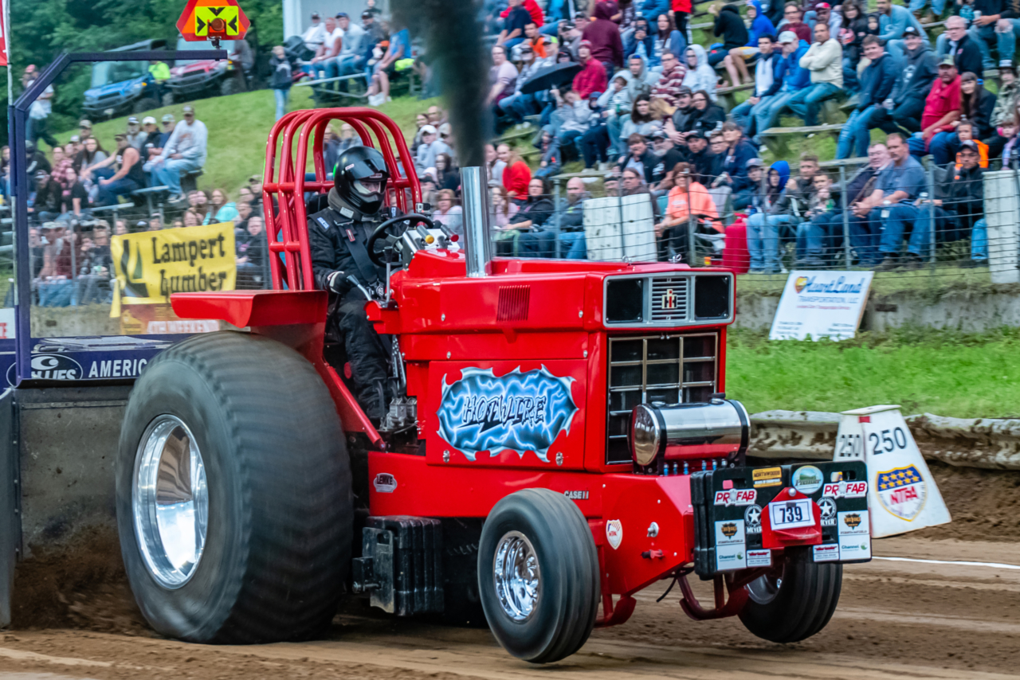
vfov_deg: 10.8
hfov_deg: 16.1
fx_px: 3613
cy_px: 340
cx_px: 510
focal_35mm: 128
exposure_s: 1/250
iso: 1000
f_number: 2.8
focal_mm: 85
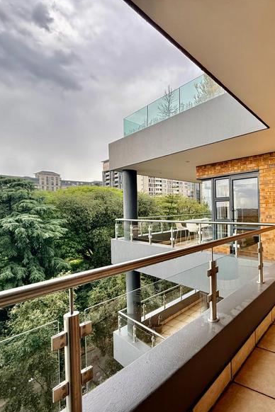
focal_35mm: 20
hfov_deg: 55.6
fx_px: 229
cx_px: 235
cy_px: 209
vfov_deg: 84.0
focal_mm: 2.22
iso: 50
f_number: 2.2
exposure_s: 1/99
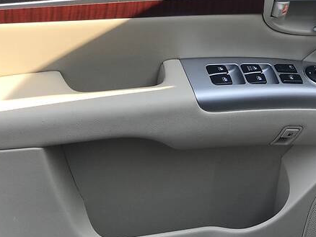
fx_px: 950
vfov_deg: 14.2
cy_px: 63
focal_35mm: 104
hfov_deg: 18.9
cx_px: 186
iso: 20
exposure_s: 1/199
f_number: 2.8
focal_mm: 6.6
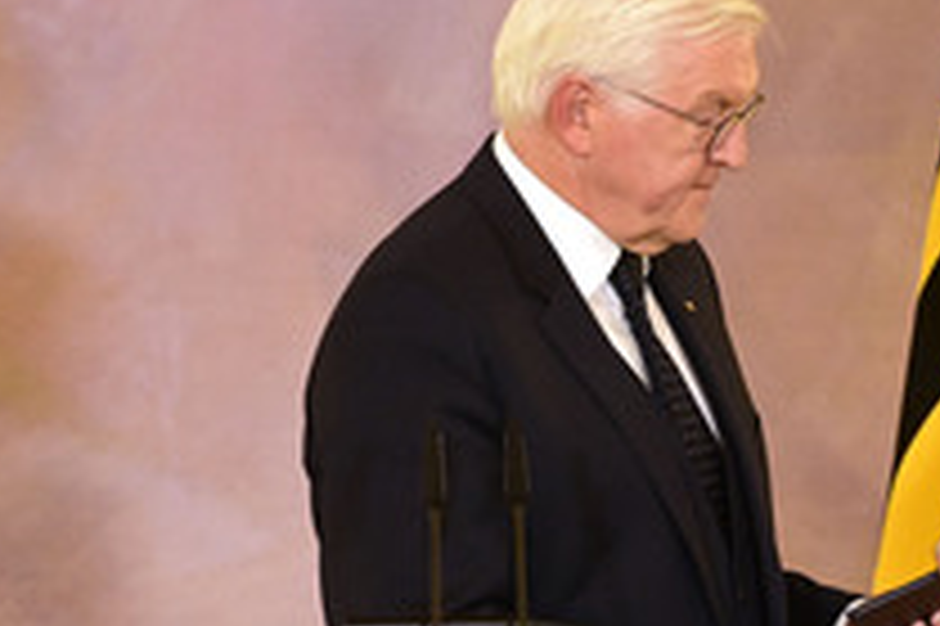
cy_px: 446
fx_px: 12393
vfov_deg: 2.9
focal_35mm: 475
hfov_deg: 4.3
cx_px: 978
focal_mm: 220
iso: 10000
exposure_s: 1/320
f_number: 5.6
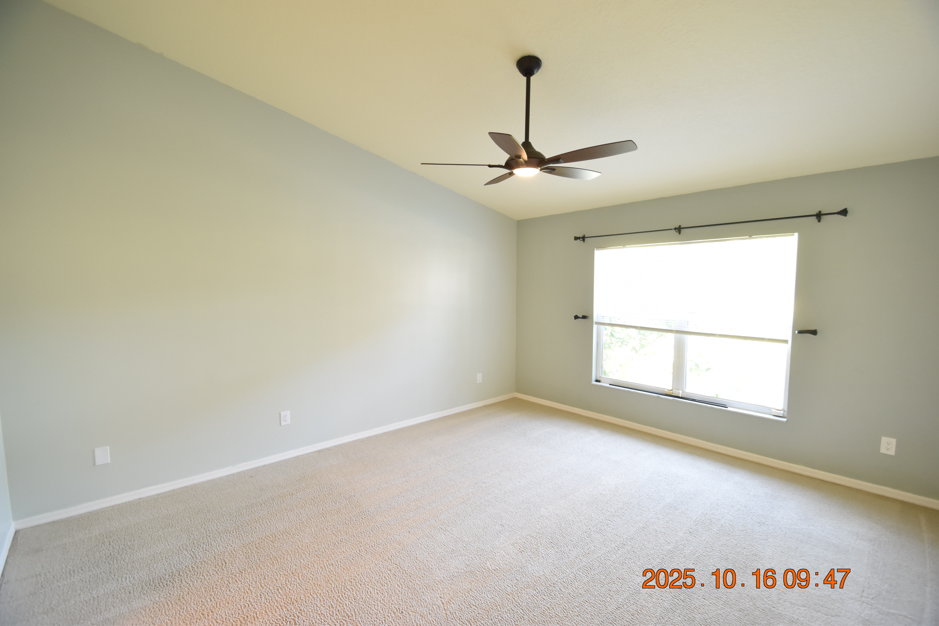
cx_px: 470
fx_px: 391
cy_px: 313
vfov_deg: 77.3
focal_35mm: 15
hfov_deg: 100.4
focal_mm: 10
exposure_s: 1/20
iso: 800
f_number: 3.5
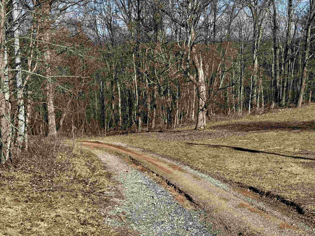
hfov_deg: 39.7
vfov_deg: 30.3
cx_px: 158
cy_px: 118
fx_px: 437
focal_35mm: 48
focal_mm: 6.76
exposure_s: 1/3425
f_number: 1.78
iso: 64
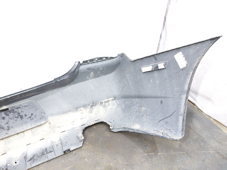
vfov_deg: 56.8
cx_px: 114
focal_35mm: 24
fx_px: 157
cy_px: 85
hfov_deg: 71.6
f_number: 1.8
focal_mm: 5.23
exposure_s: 1/25
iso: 320
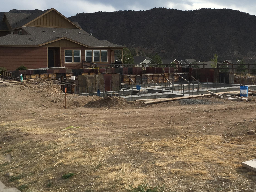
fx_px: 348
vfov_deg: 30.8
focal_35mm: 47
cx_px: 184
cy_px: 78
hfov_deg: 39.6
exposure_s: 1/1326
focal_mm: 4.15
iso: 25
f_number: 2.2
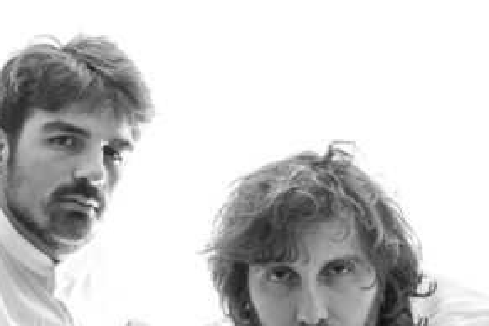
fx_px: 1508
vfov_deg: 12.3
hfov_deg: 18.3
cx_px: 141
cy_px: 181
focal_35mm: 111
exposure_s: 1/200
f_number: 7.1
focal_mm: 42
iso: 1000
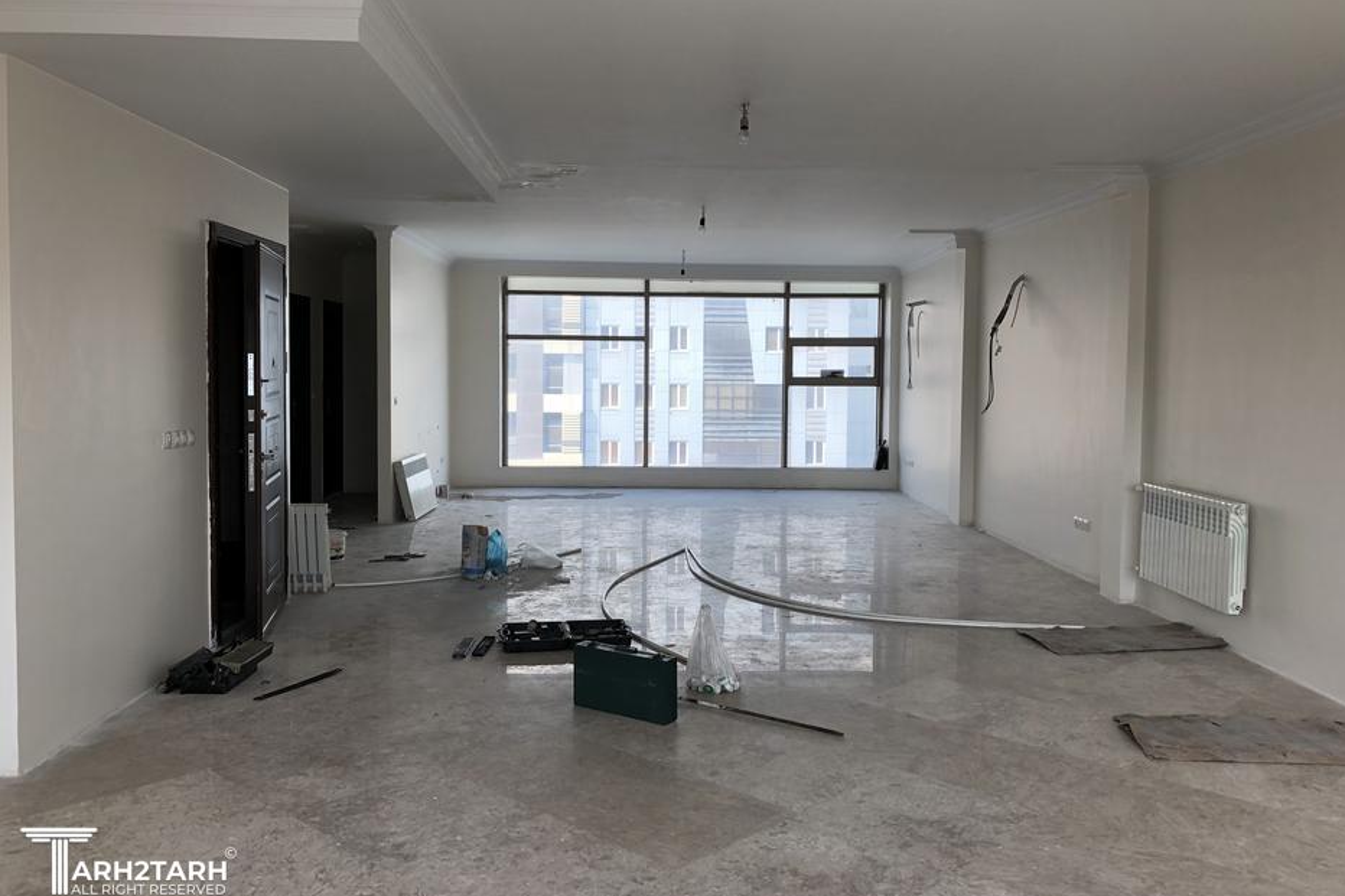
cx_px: 670
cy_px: 421
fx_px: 1121
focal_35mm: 30
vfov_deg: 43.6
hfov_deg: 61.9
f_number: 1.8
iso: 20
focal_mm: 4
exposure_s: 1/148
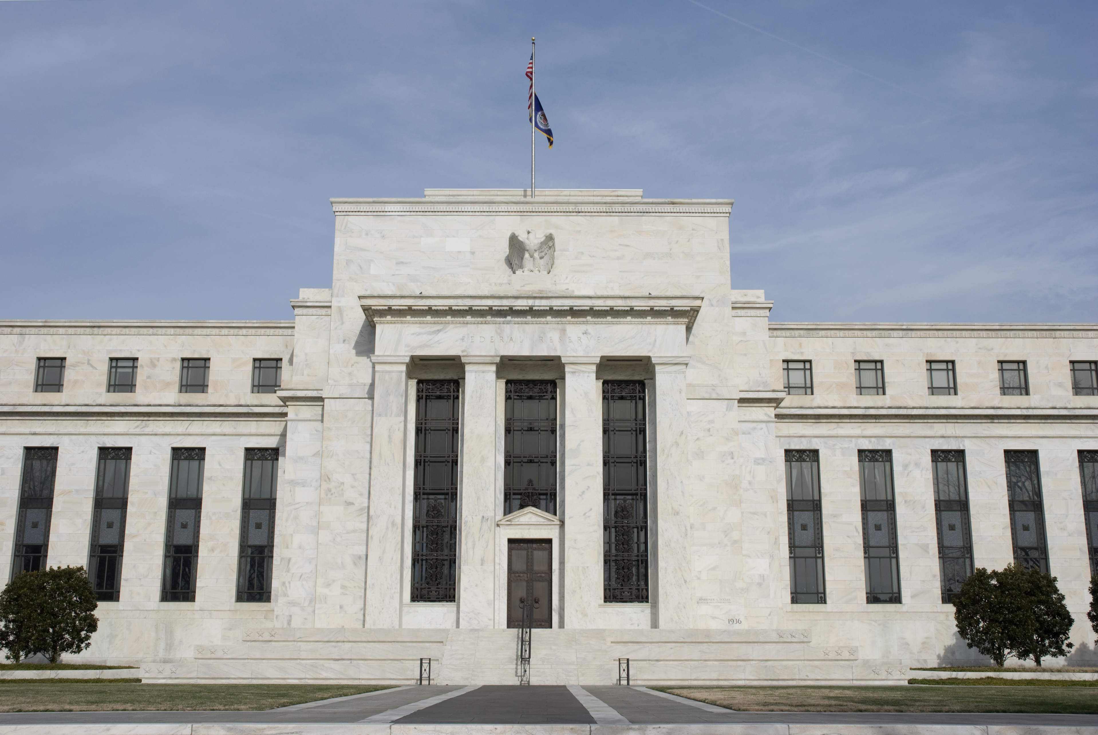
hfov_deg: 47.9
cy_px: 368
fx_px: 1237
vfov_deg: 33.1
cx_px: 549
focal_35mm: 40
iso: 100
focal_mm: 27
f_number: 9
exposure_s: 1/320
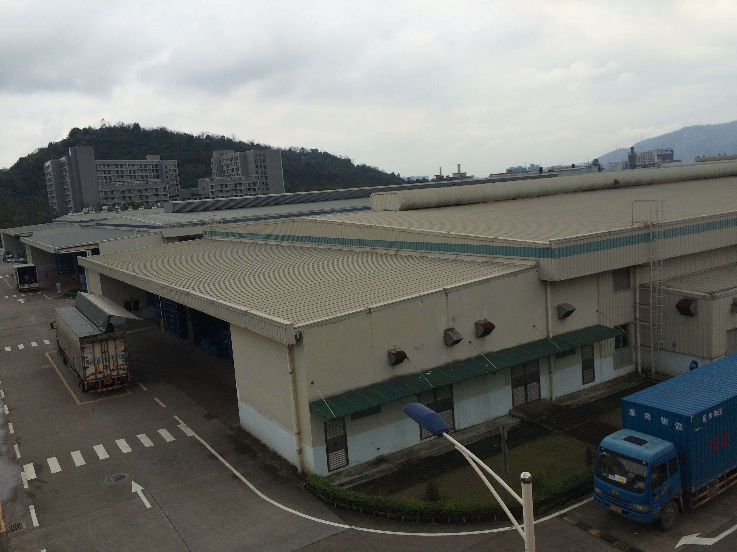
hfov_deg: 61.7
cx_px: 368
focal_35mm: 29
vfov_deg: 48.2
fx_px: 617
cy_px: 276
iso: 32
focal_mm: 4.15
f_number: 2.2
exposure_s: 1/1580
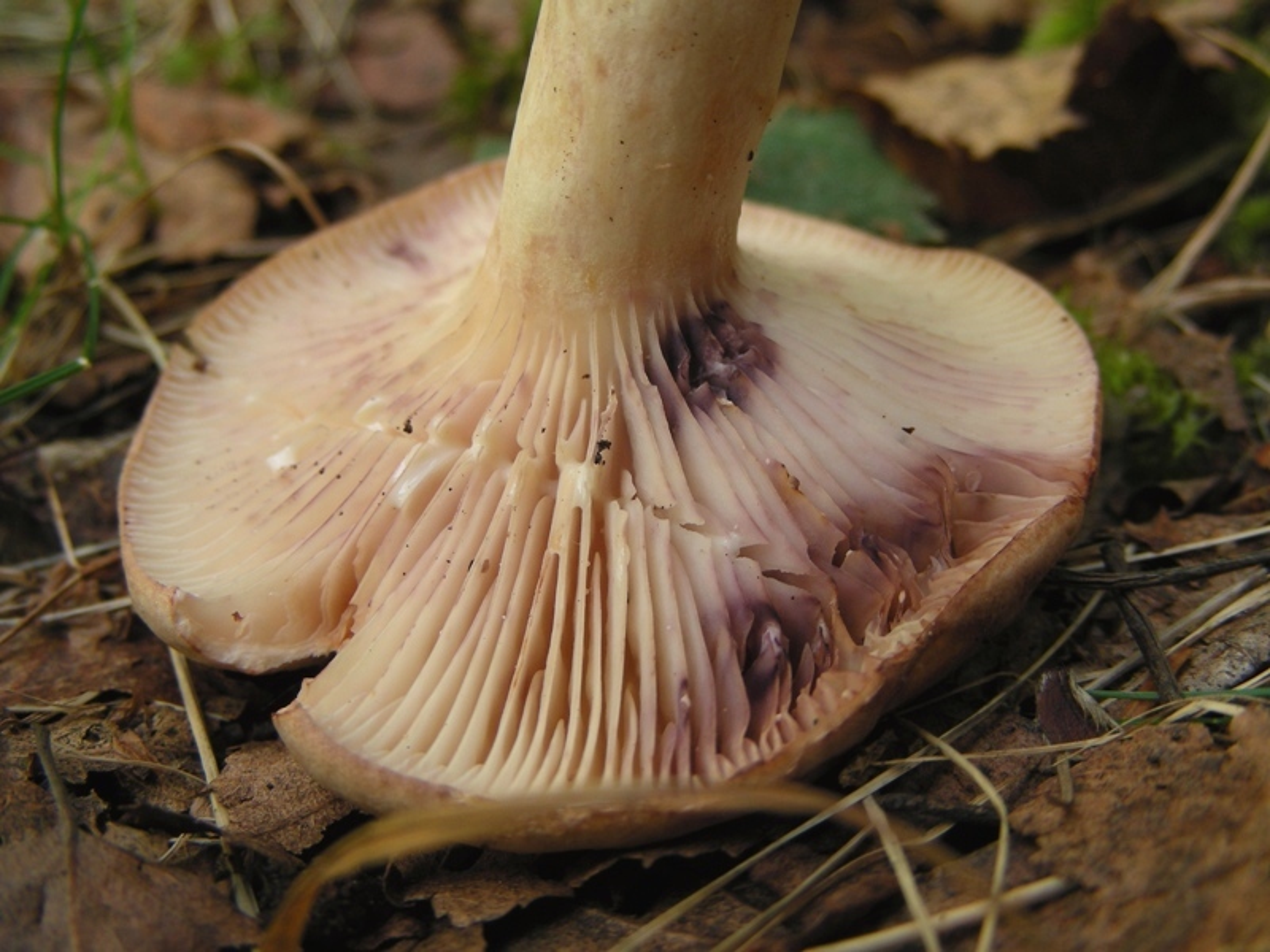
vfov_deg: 32.9
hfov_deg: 42.9
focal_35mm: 44
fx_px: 1614
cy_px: 476
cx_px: 635
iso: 50
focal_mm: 7.4
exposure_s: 1/33
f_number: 3.5
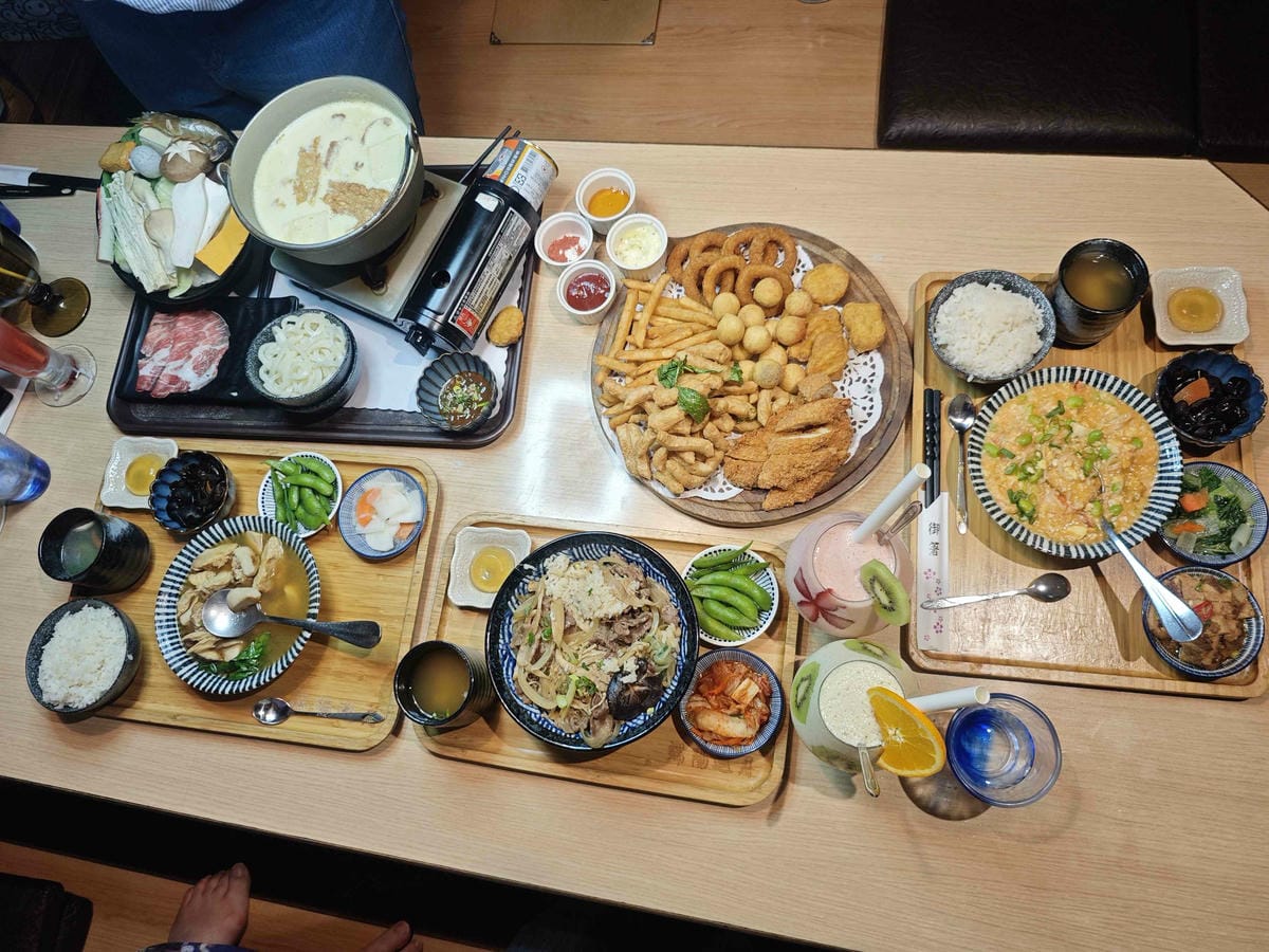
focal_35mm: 23
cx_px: 634
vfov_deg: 58.9
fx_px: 843
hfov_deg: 73.9
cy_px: 476
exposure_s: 1/60
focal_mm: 8.72
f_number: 1.63
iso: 200
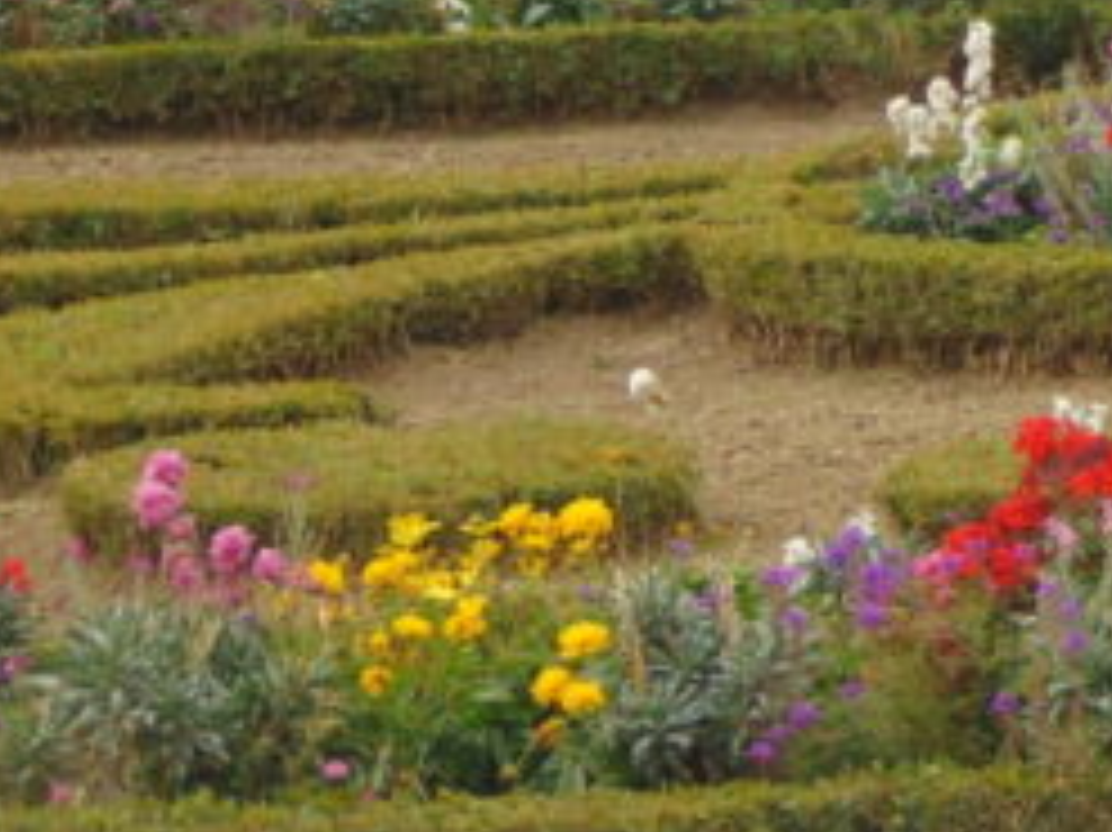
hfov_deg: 5.8
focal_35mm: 336
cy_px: -315
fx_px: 10788
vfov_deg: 4.4
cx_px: 1670
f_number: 3.9
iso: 80
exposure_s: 1/320
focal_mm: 19.4
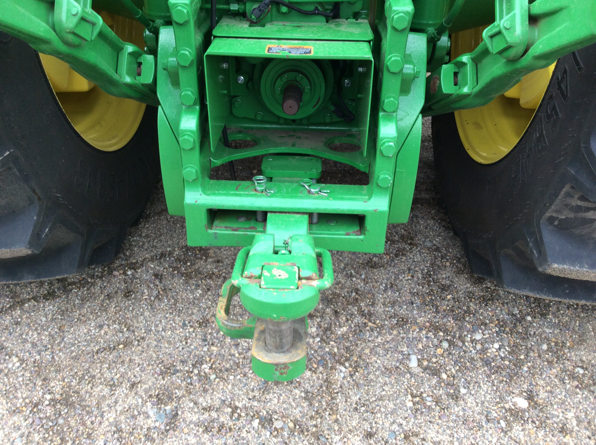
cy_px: 222
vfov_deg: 44.1
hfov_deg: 56.9
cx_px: 298
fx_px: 550
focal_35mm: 32
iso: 32
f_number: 2.4
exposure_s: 1/194
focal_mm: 3.3
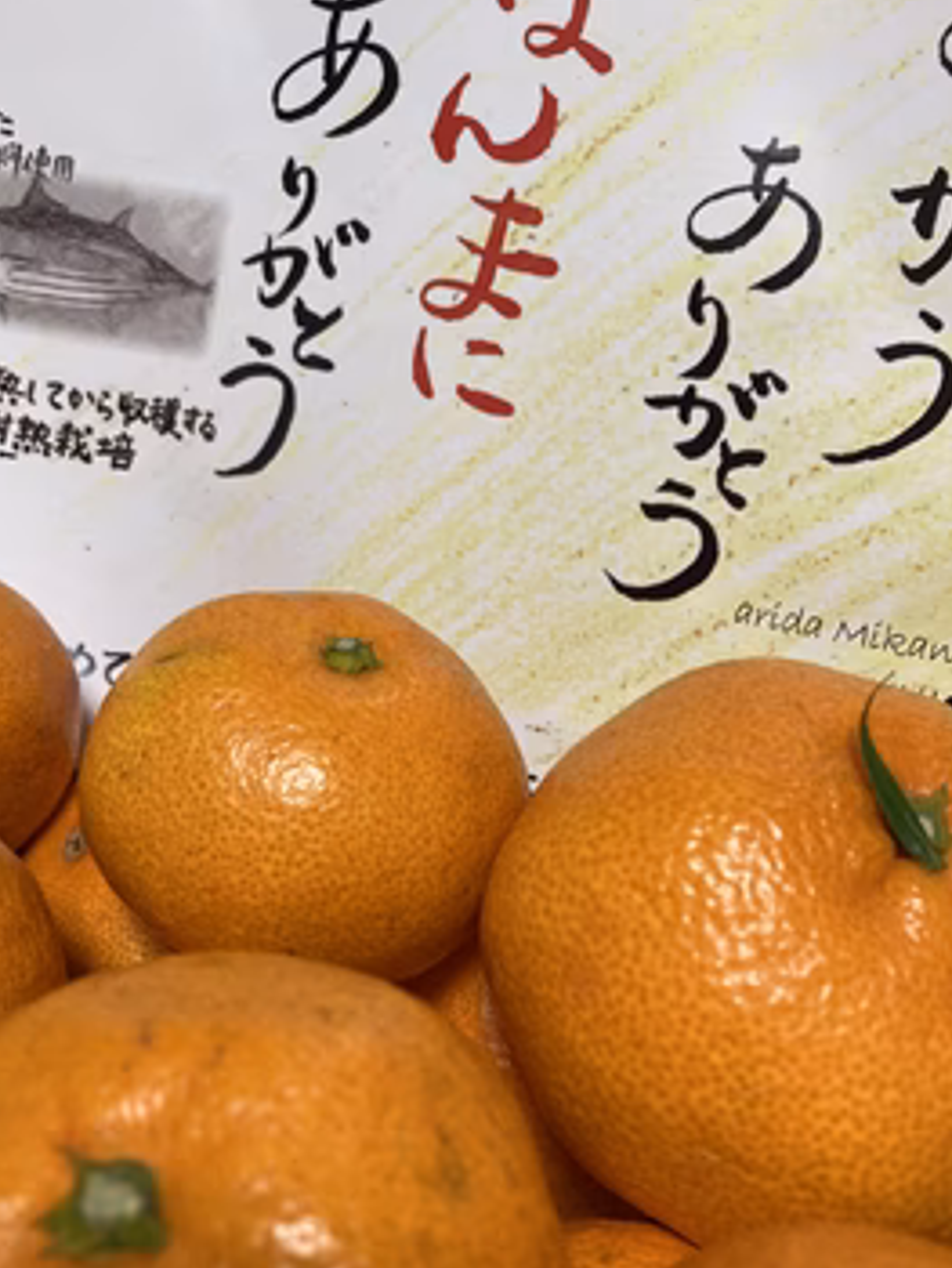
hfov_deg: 44.2
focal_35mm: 32
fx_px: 1172
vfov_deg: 56.7
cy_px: 696
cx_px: 463
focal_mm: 3.99
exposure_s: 1/50
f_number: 1.8
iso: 160
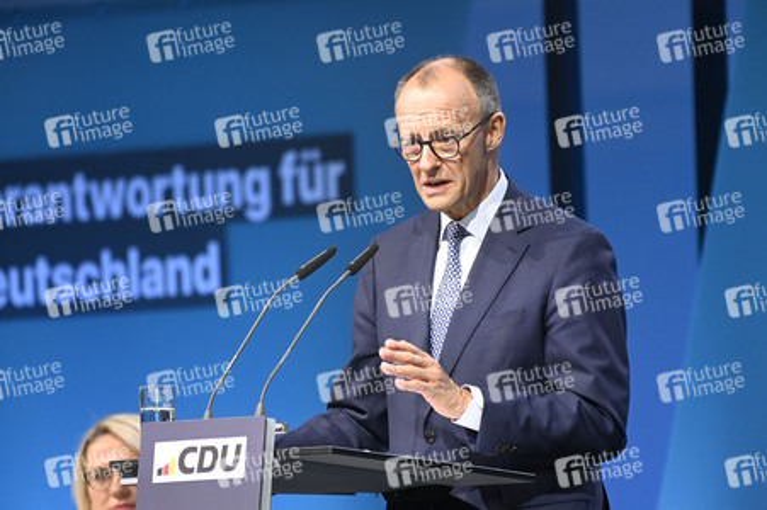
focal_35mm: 500
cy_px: 255
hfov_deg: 4.1
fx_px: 10645
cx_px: 384
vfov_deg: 2.7
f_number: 5.6
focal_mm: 500
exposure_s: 1/500
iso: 8000
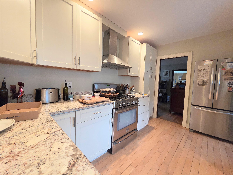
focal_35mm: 13
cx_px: 116
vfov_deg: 89.9
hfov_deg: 106.2
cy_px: 88
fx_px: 88
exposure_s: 1/60
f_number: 2.2
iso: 320
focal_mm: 2.2
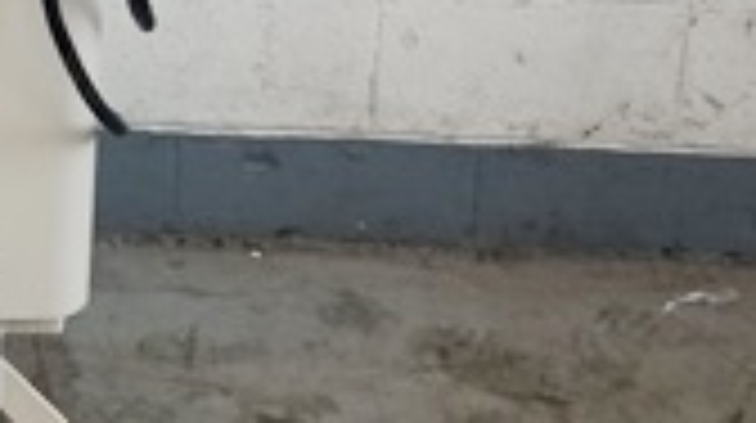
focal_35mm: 104
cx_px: -68
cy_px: -256
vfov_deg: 11.1
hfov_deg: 19.7
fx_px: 2082
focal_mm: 4.6
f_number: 2
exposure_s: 1/24
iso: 250
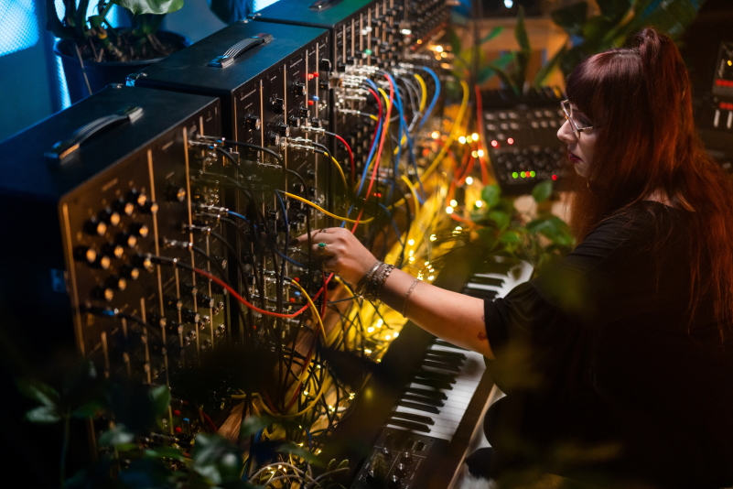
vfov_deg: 27.0
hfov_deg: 39.6
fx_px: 1018
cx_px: 366
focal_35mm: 50
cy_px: 244
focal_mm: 50
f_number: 1.4
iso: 1600
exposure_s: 1/160
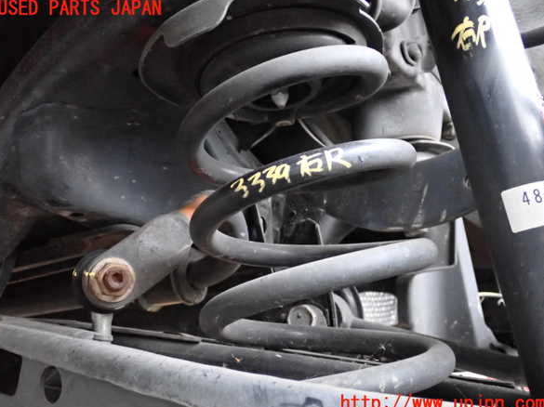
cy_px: 206
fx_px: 613
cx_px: 272
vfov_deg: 36.8
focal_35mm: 39
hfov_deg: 47.9
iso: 2500
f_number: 2.7
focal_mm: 6.83
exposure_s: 1/50
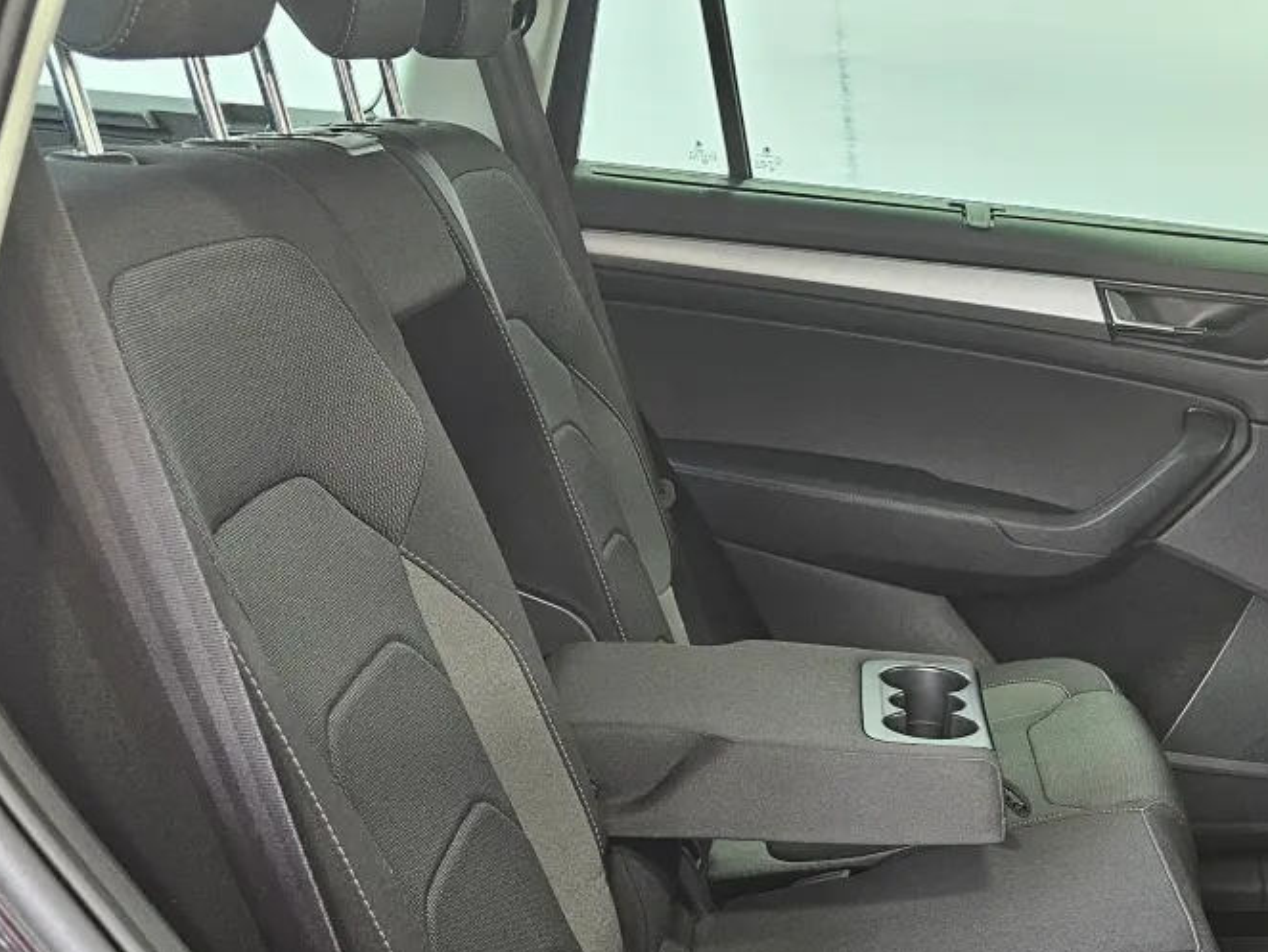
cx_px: 1157
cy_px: 941
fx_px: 1832
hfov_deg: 35.7
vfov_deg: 27.5
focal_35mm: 50
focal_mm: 6.3
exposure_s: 1/100
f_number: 1.7
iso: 400
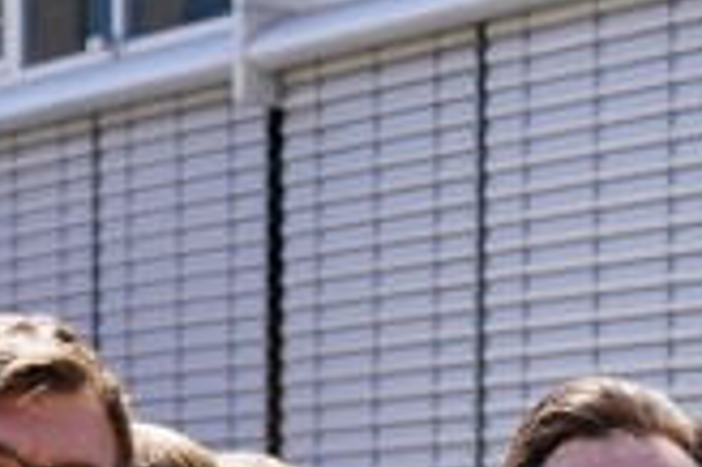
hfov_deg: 9.3
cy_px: 977
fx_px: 4286
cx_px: 736
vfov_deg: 6.1
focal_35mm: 220
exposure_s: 1/500
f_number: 5.6
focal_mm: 50
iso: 200
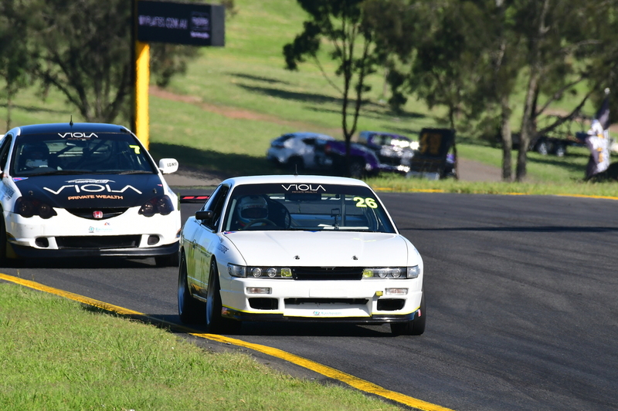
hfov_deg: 2.8
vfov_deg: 1.8
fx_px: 12872
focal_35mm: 750
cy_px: 206
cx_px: 309
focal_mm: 500
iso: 500
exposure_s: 1/640
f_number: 11
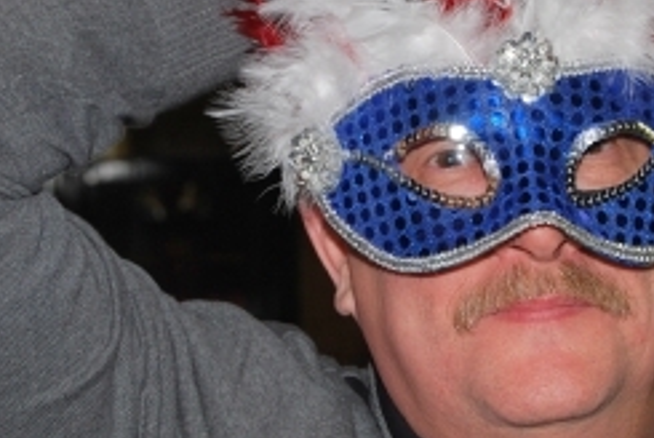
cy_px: 119
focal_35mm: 202
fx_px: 3678
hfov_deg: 10.2
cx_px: 390
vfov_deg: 6.8
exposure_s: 1/60
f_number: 5.6
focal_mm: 55
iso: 200
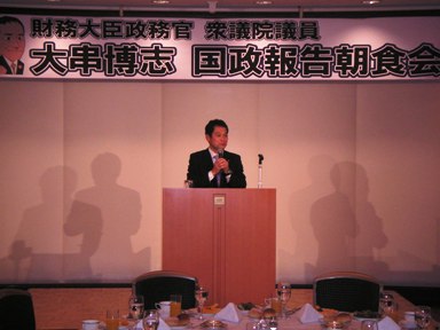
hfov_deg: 23.3
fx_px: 1068
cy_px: 165
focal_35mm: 84
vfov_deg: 17.6
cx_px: 220
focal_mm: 14
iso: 160
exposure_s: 1/90
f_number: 4
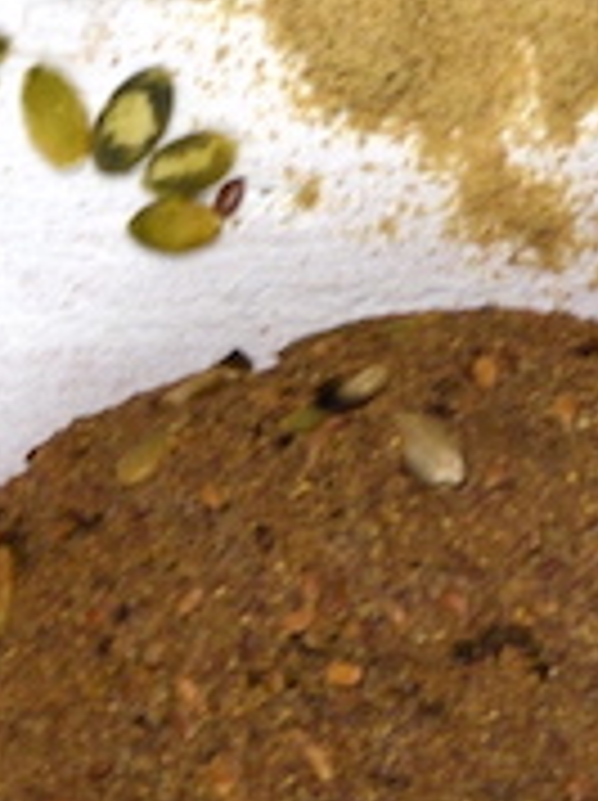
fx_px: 9005
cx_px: 1102
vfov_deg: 5.1
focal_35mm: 390
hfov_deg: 3.8
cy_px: -117
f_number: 4.5
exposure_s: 1/80
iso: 400
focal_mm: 40
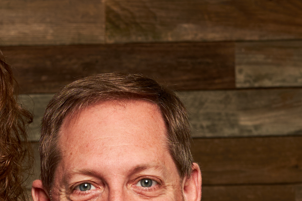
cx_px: 22
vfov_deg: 5.2
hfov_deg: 7.8
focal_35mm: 263
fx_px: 2206
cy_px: 255
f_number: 5.6
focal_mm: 56
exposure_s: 1/180
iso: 200
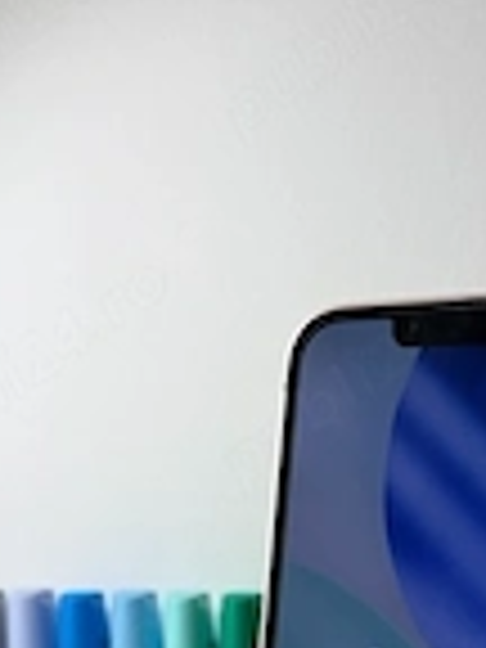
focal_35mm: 72
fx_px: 1348
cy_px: 778
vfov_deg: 24.5
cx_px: 459
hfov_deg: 20.0
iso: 32
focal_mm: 5.96
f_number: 1.6
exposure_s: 1/121
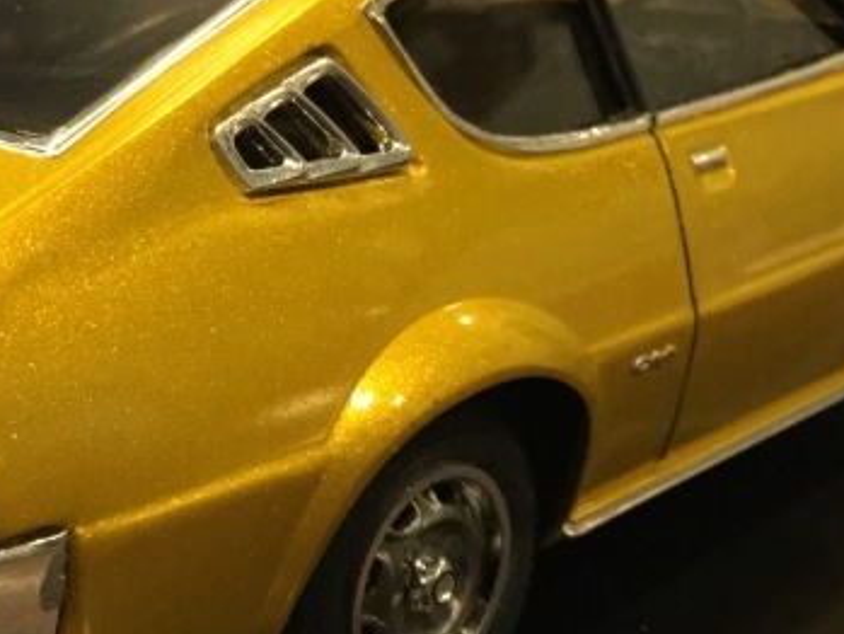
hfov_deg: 27.1
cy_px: 295
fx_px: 1732
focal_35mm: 71
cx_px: 249
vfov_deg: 20.7
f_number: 2.4
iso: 200
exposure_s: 1/15
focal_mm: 3.3
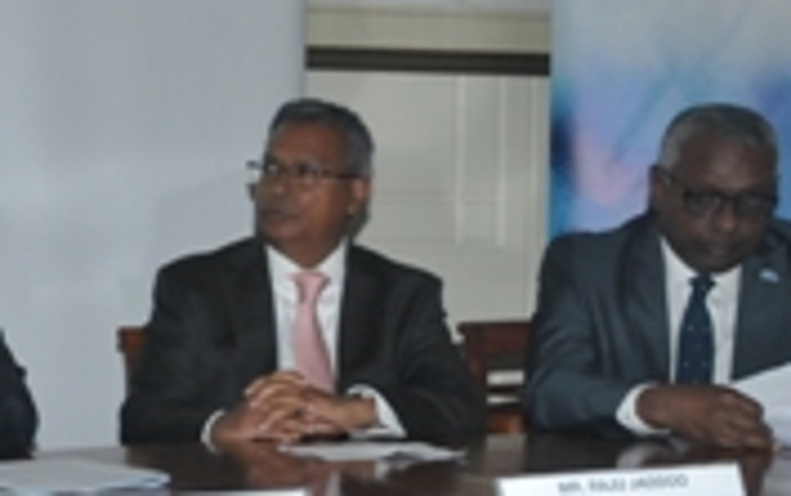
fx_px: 1834
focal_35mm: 85
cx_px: -45
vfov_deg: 15.4
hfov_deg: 23.1
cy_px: 349
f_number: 8
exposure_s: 1/160
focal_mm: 22
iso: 1250
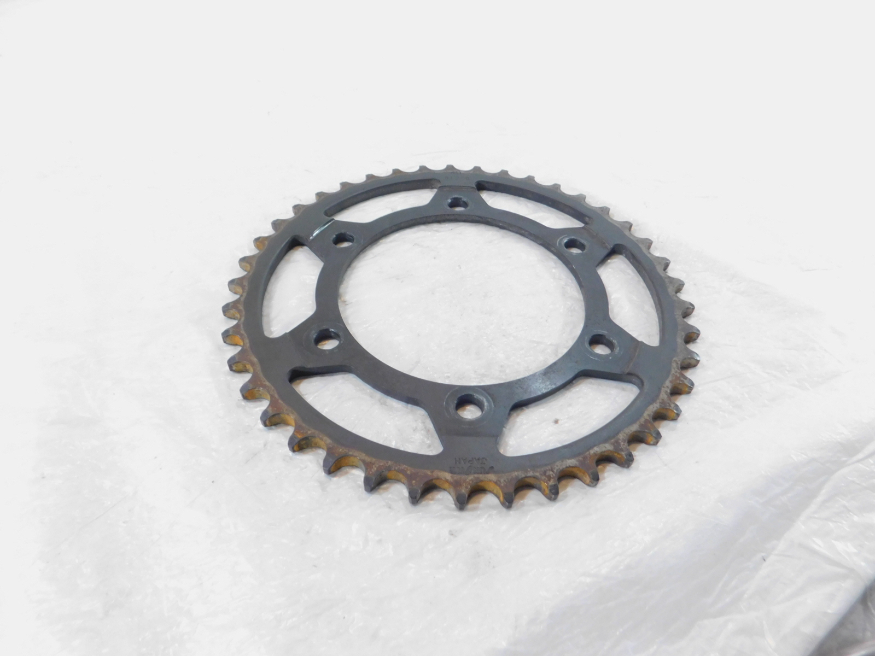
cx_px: 438
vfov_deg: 58.9
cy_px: 328
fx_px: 581
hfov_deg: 73.9
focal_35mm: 23
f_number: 3
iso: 280
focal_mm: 4
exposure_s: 1/30
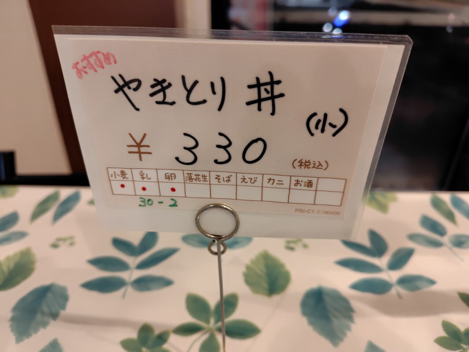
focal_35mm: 23
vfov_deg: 58.9
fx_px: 312
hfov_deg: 73.9
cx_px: 234
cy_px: 176
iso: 472
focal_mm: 5.6
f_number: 1.9
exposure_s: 1/60
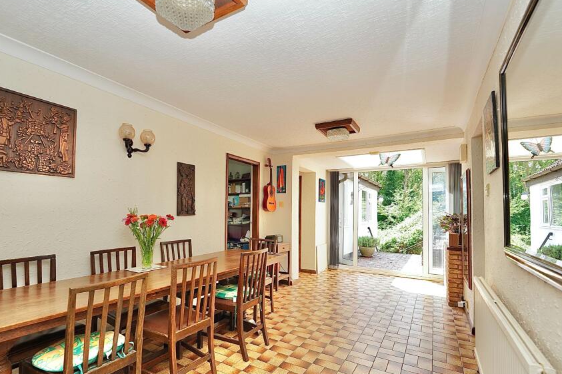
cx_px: 251
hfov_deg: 92.9
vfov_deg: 70.2
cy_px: 207
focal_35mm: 17
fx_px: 265
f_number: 4
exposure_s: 1/60
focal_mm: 14
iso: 125
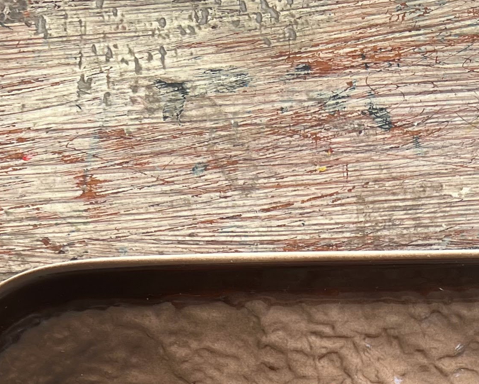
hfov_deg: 20.9
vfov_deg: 15.6
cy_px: 576
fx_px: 1291
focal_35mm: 91
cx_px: 324
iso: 50
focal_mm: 5.7
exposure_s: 1/121
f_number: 1.5
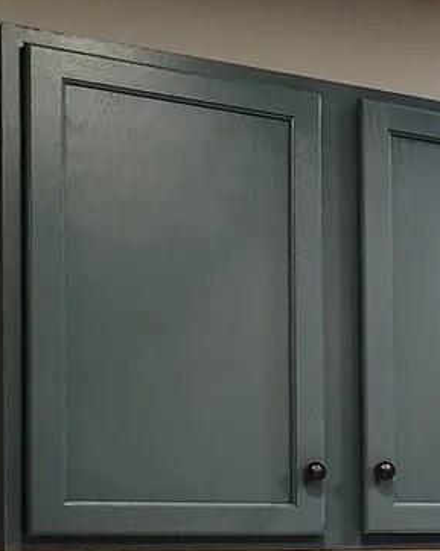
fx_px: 1516
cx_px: 1009
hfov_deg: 13.1
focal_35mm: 93
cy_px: 524
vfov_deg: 20.1
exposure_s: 1/120
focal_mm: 5.56
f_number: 1.8
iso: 1172
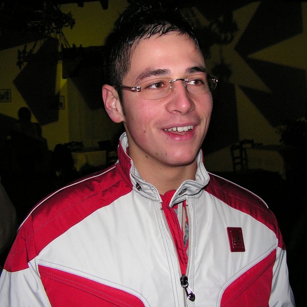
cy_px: 152
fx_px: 431
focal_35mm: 43
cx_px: 181
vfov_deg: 39.2
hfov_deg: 39.0
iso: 200
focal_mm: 6
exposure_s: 1/40
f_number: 3.2
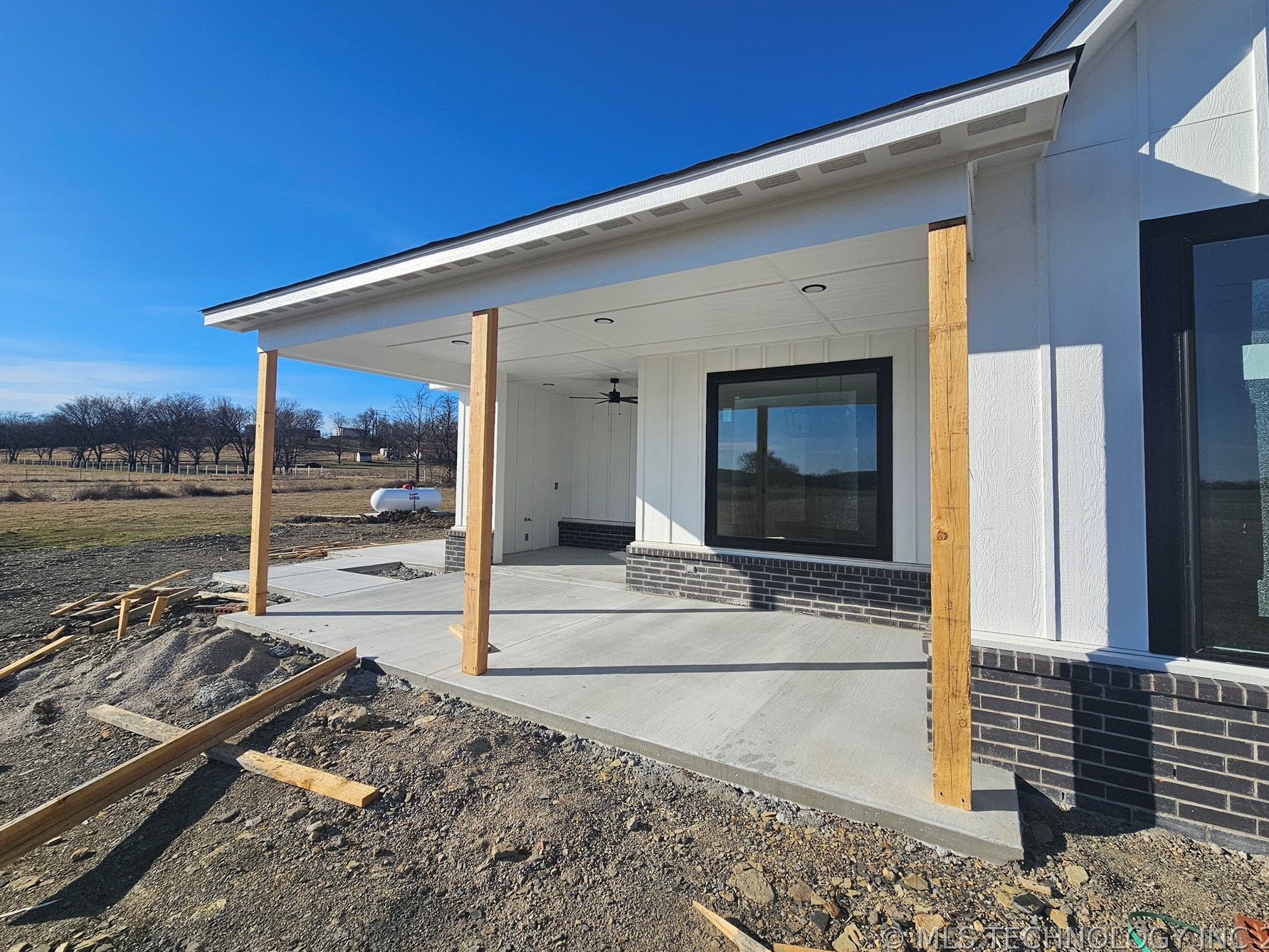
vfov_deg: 85.6
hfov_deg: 102.0
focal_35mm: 14
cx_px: 656
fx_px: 513
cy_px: 449
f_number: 2.2
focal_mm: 2.2
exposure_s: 1/3126
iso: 50
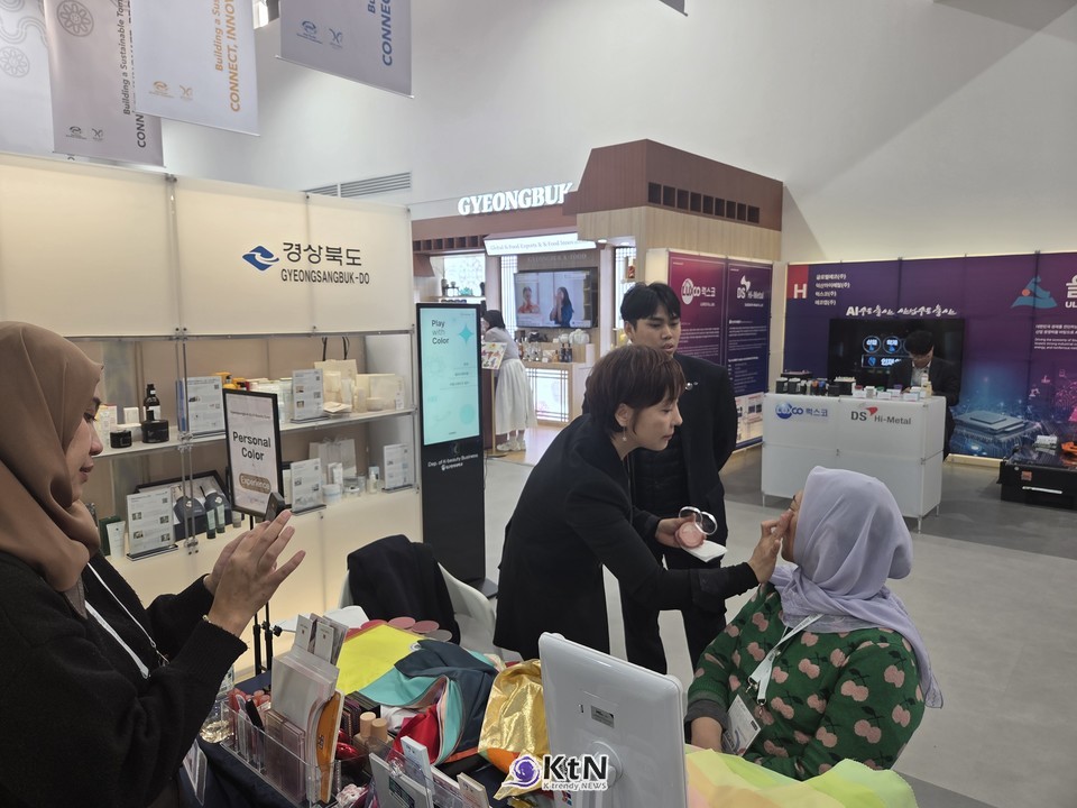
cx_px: 538
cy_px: 404
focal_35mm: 23
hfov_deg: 73.9
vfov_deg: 58.9
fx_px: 716
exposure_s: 1/120
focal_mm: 5.4
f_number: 1.8
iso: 64
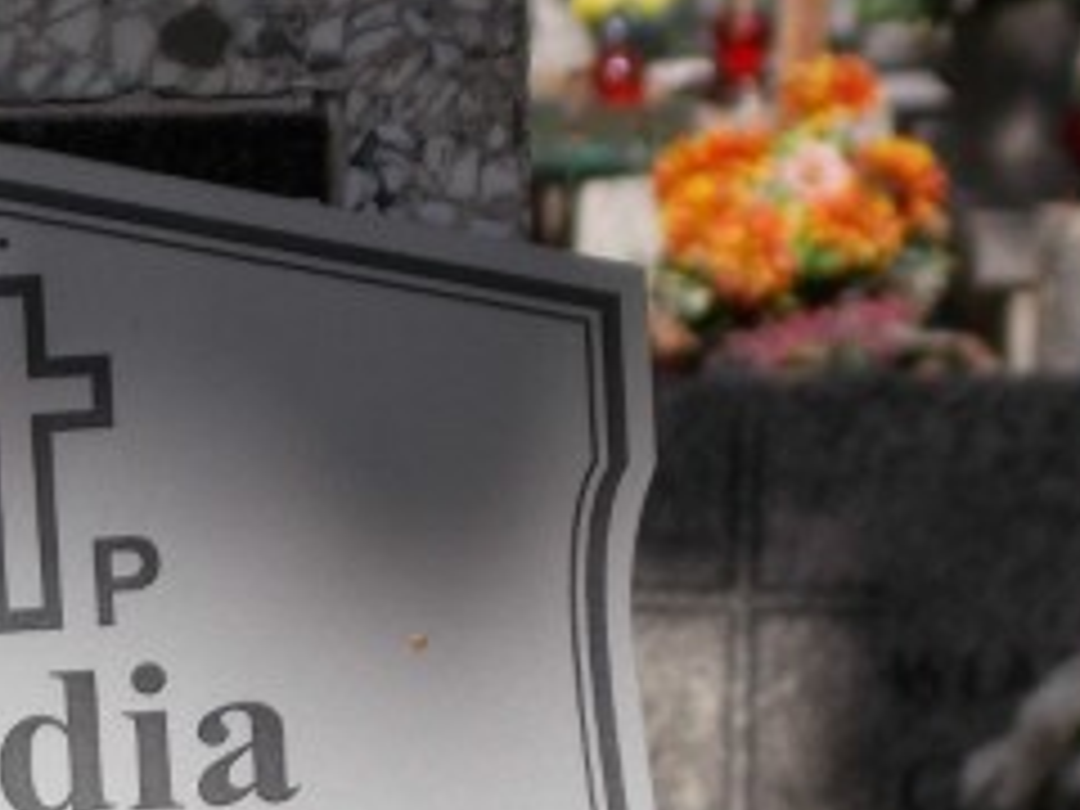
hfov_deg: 5.7
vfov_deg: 4.3
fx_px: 10826
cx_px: -4
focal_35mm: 347
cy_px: 778
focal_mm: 23
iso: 80
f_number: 6.5
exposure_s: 1/320
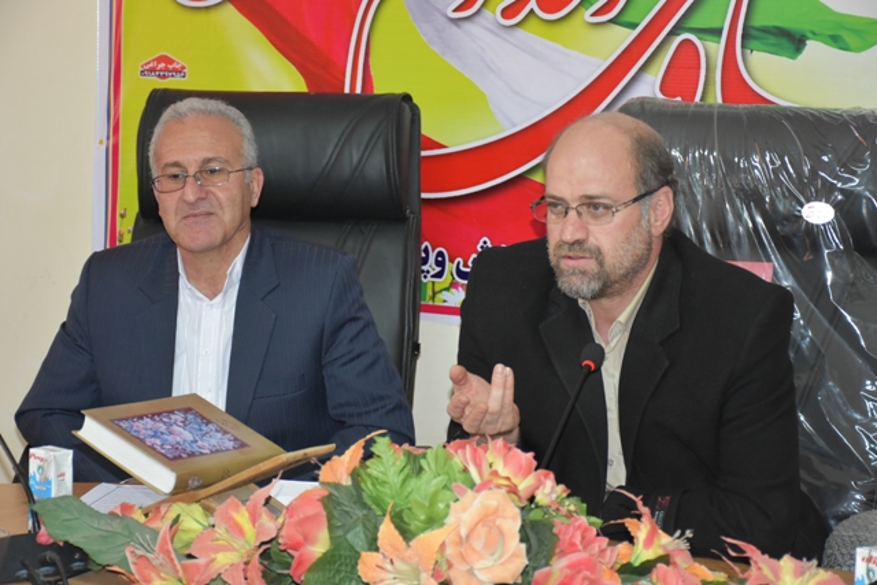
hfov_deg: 24.2
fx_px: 2047
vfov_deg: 16.3
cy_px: 292
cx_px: 438
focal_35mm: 84
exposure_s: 1/60
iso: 2000
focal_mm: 56
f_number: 4.8
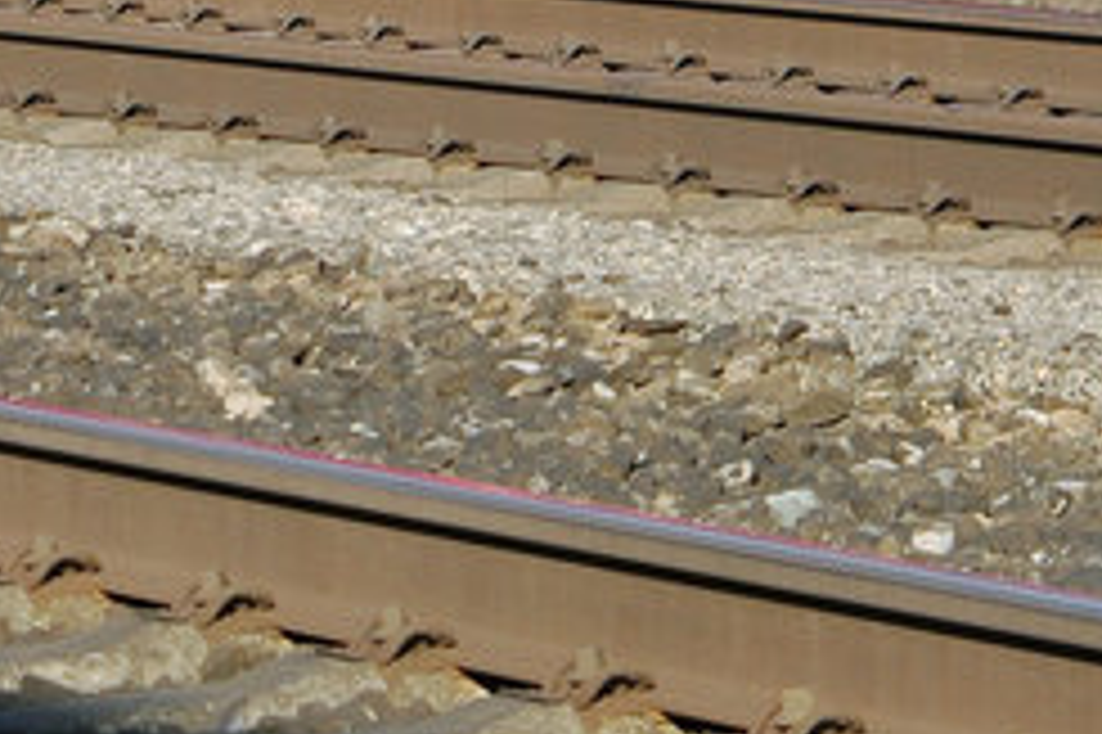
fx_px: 15723
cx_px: 171
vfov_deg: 2.7
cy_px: -1020
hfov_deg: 4.0
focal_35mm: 514
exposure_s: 1/1000
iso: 200
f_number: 5
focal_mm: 70
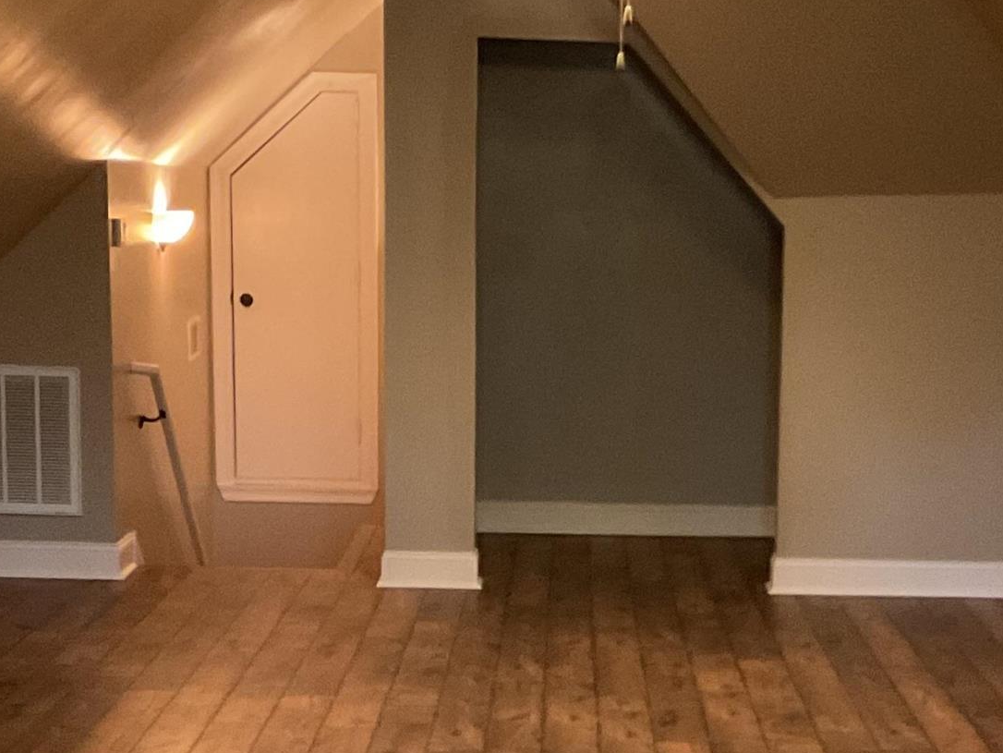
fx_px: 2376
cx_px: 669
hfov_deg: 23.7
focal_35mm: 82
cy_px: 611
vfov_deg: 17.8
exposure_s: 1/30
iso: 500
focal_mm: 3
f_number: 1.8
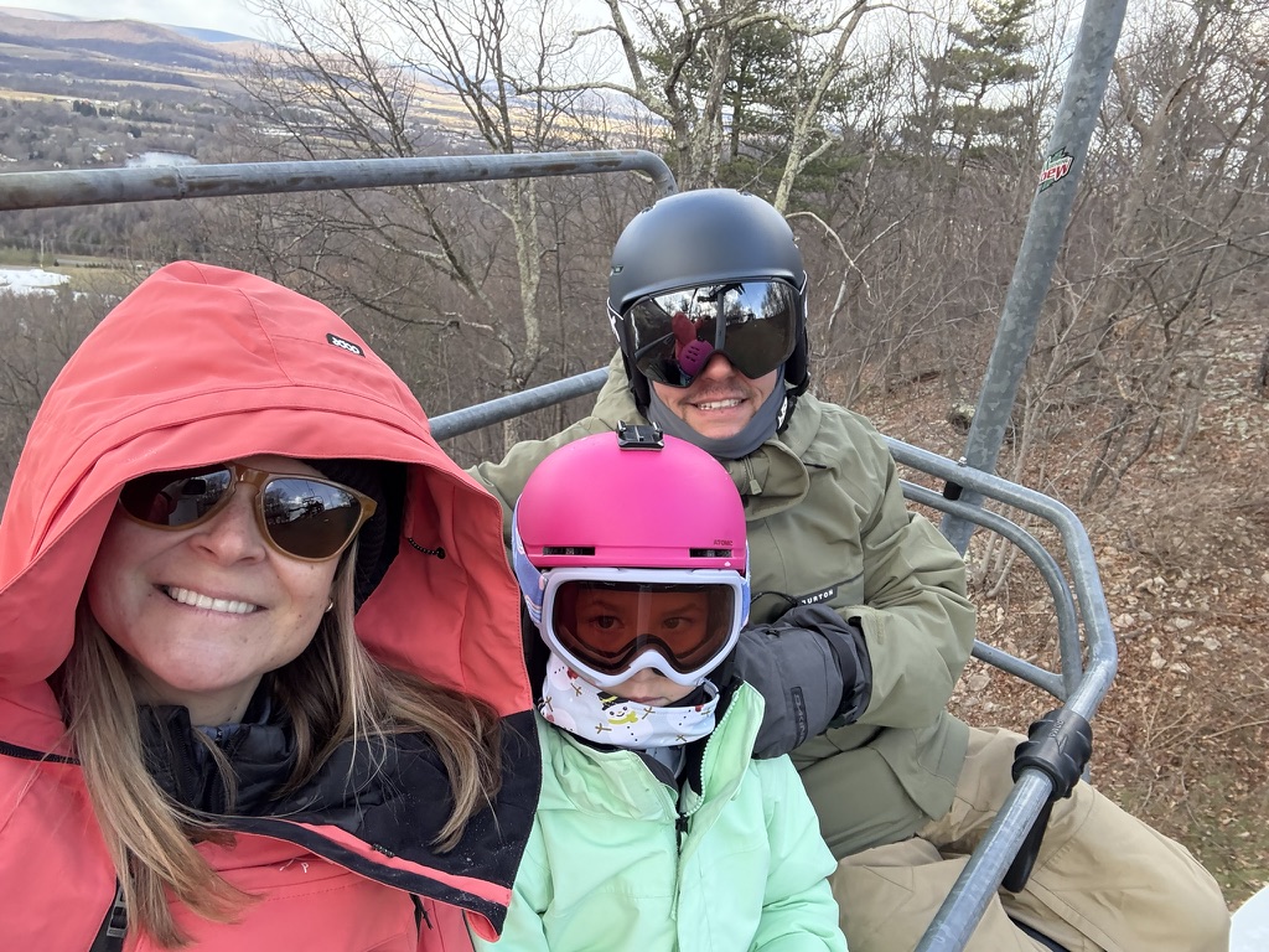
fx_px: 843
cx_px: 634
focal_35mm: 23
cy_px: 476
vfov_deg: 58.9
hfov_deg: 73.9
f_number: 1.9
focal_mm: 2.69
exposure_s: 1/230
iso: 50
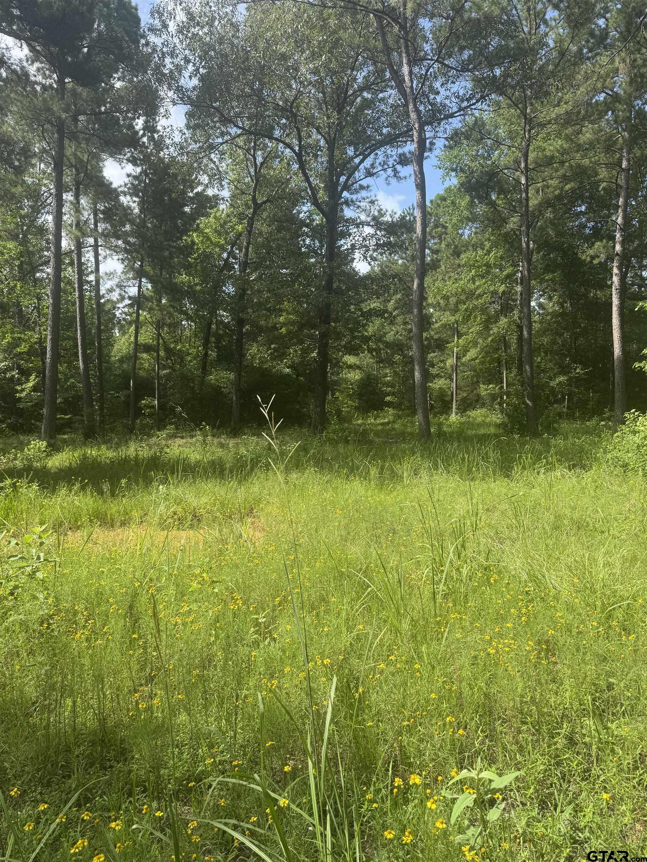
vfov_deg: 71.6
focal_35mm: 24
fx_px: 598
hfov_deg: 56.8
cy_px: 431
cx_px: 324
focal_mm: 6.76
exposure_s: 1/1524
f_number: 1.78
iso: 80
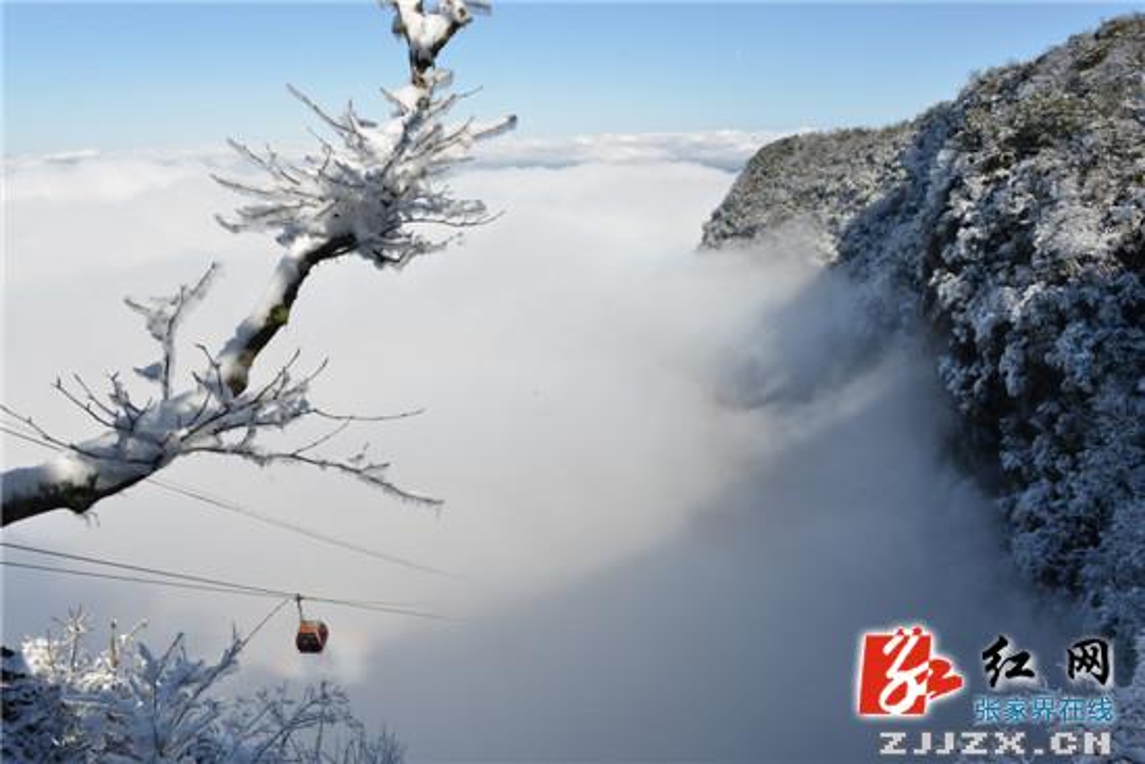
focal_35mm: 24
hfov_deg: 73.7
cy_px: 382
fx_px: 763
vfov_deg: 53.2
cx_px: 572
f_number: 11
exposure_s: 1/200
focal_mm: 24
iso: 100
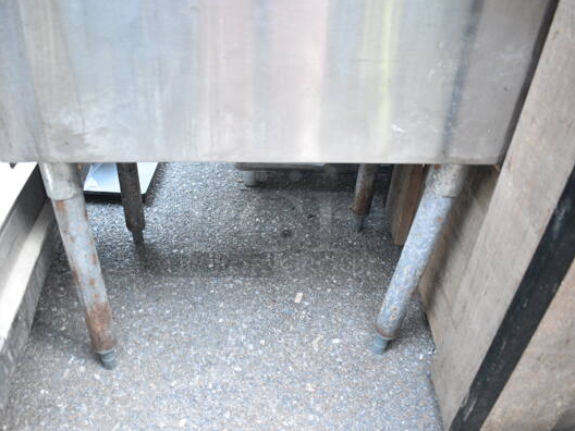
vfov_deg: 46.8
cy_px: 220
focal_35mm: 30
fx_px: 498
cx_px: 261
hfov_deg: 59.9
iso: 5000
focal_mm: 18
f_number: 3.5
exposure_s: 1/30
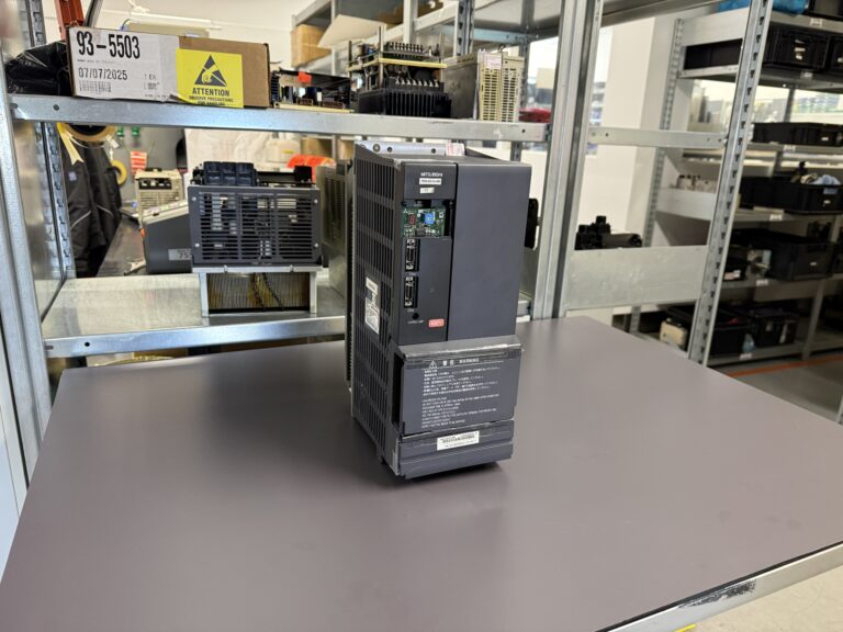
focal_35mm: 24
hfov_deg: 71.6
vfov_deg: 56.8
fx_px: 584
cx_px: 422
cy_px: 316
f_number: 1.78
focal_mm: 6.76
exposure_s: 1/50
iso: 400
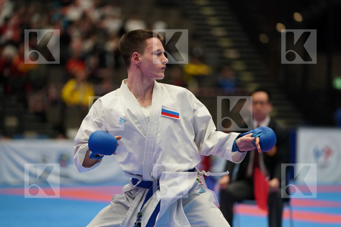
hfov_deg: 11.8
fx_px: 1648
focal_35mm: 174
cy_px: 114
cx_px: 170
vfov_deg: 7.9
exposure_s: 1/1000
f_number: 2.8
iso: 2500
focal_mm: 174
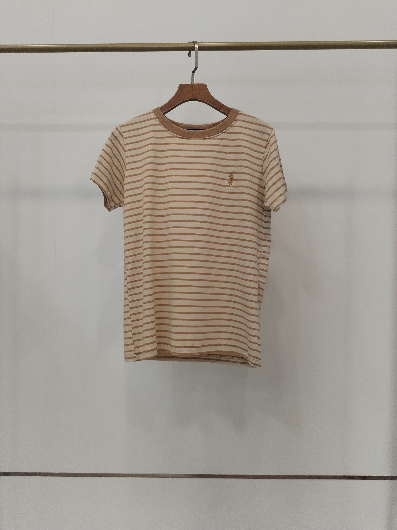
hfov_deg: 48.2
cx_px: 198
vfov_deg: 61.7
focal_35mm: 29
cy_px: 265
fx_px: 443
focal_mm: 4.75
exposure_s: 1/60
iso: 160
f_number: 1.8
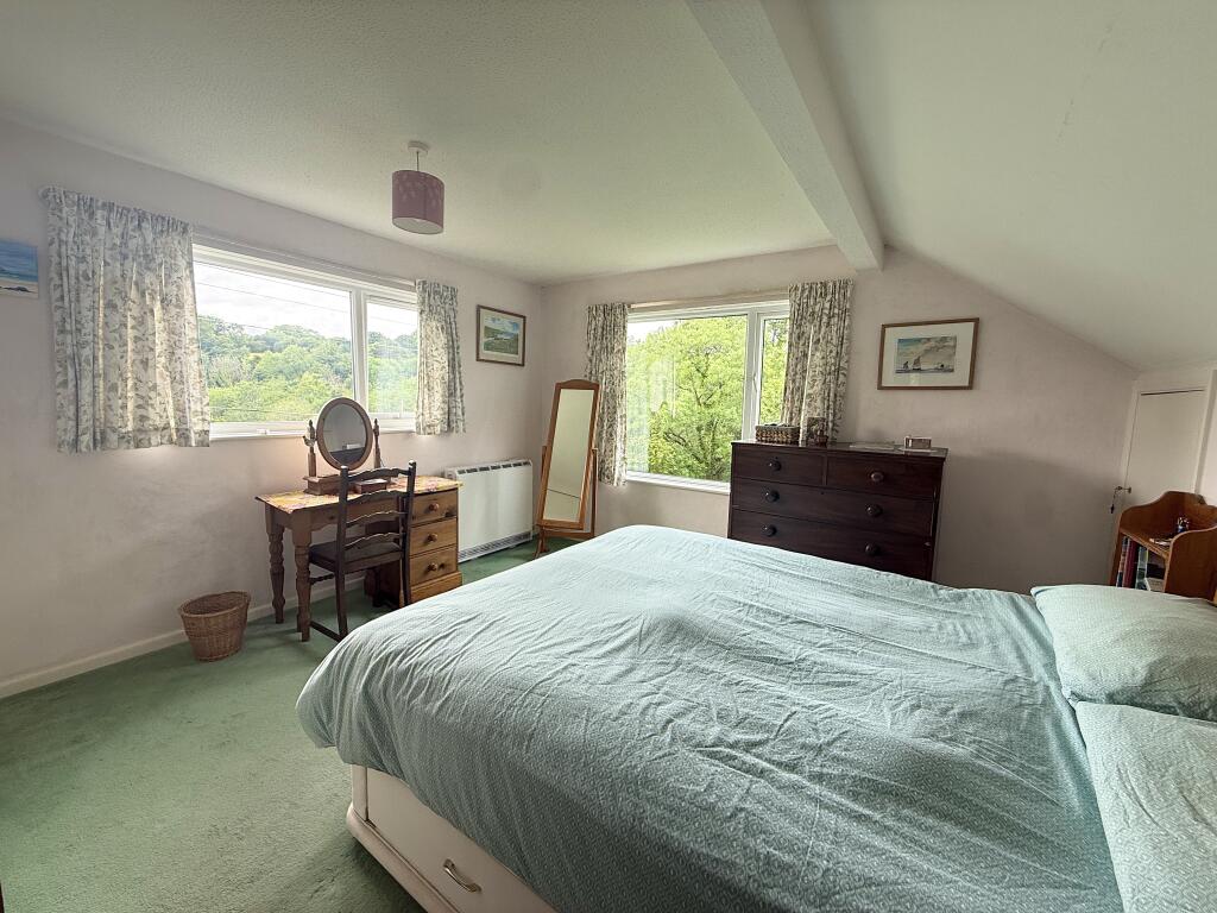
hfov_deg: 102.1
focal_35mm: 14
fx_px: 492
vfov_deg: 85.7
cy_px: 456
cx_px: 608
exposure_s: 1/119
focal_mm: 2.22
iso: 64
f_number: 2.2
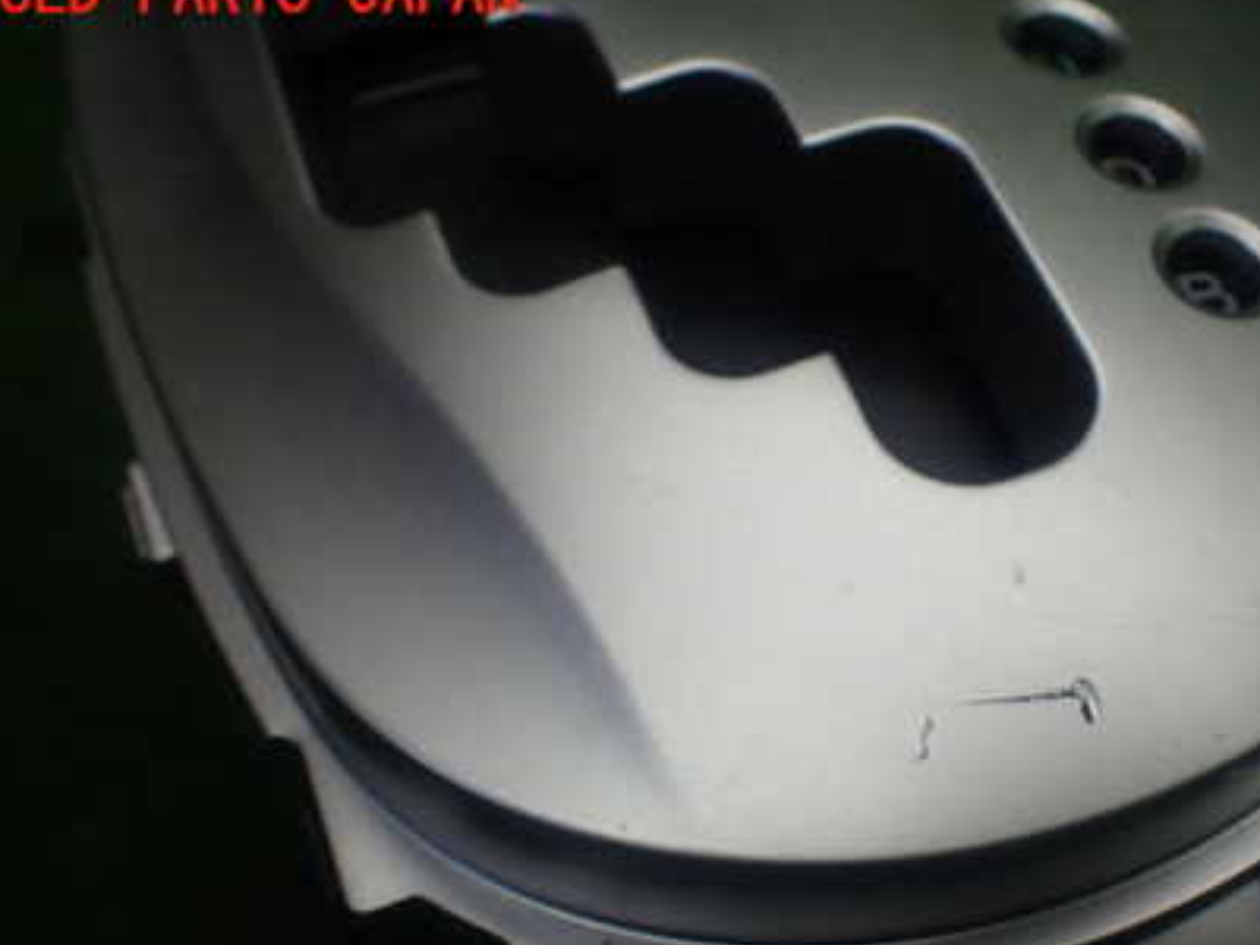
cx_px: 891
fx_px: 1638
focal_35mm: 45
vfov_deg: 31.8
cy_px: 662
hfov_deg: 41.2
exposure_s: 1/160
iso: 100
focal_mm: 5.4
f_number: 2.3
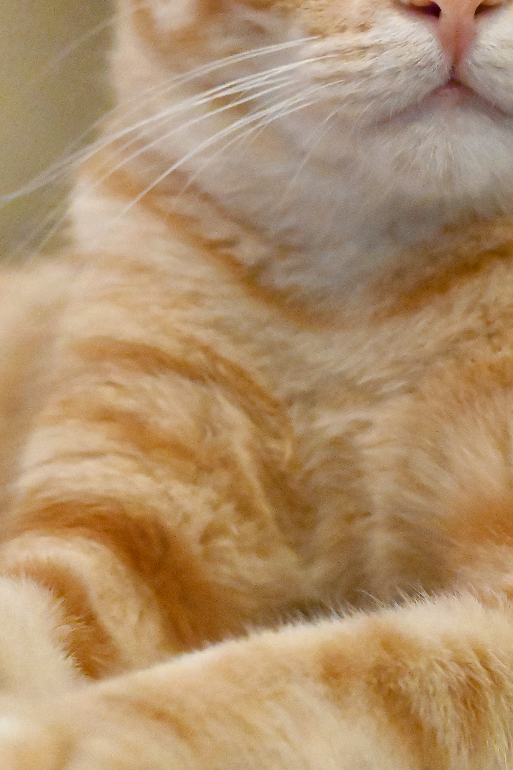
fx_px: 3462
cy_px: 276
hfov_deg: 8.5
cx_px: 319
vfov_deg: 12.7
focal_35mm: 162
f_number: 4.5
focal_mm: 50
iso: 12800
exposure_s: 1/25
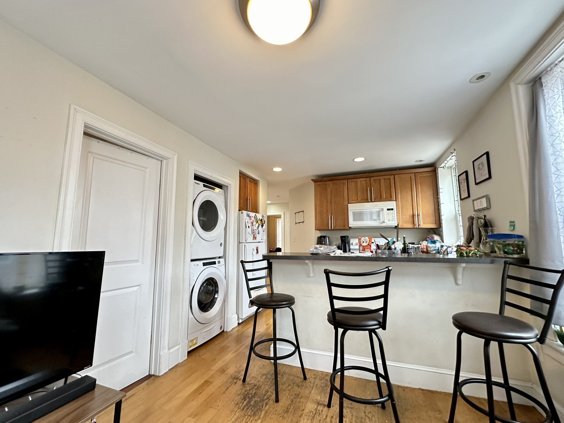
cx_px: 282
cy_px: 212
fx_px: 228
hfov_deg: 102.1
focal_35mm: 14
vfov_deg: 85.7
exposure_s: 1/60
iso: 250
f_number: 2.2
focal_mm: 2.22
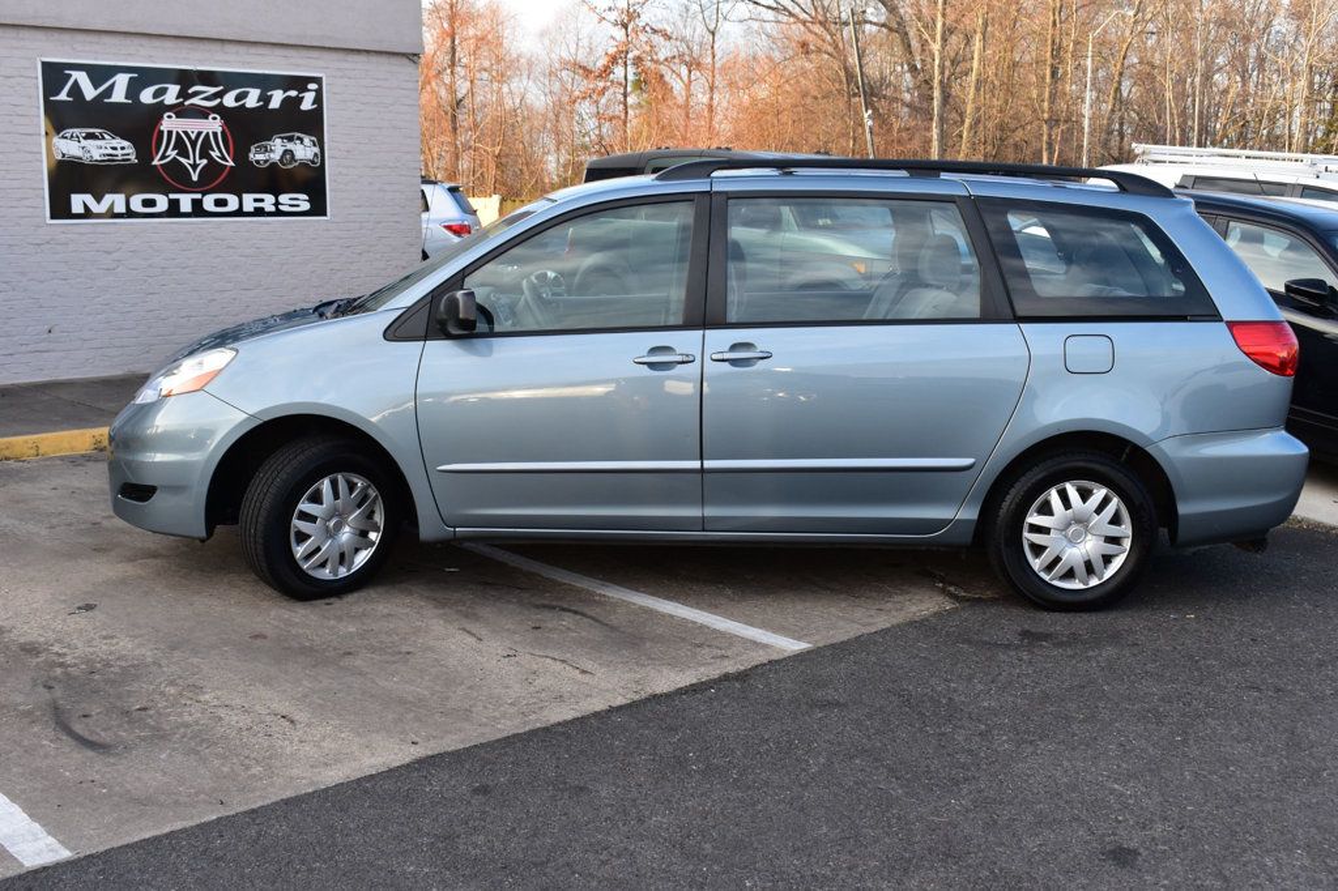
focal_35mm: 40
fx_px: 1505
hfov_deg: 47.9
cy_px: 446
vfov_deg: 33.0
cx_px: 669
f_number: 9
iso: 400
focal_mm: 27
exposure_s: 1/100
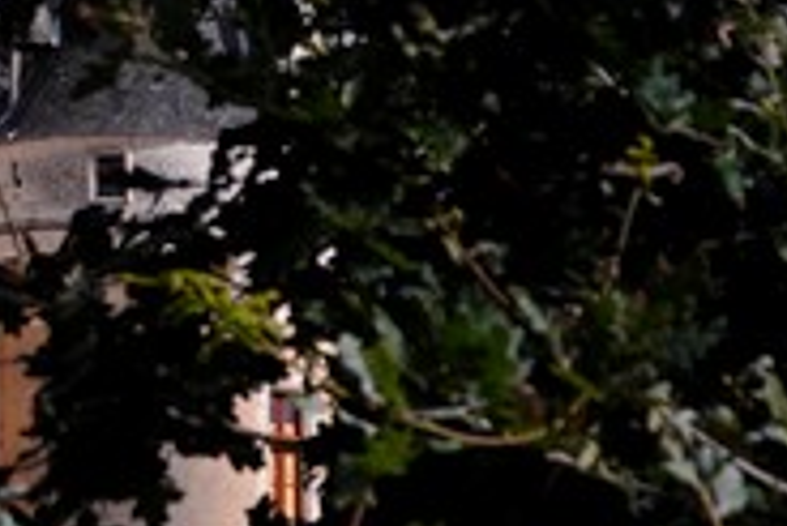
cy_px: 169
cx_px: -838
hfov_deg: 4.1
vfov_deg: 2.8
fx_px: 10917
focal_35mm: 499
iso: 100
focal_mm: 42.08
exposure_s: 1/1000
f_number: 4.5
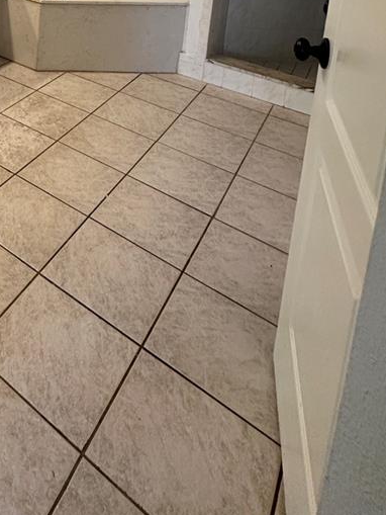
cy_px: -71
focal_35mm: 33
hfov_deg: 35.8
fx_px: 490
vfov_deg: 41.8
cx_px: -50
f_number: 2.2
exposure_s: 1/120
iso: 200
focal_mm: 2.22
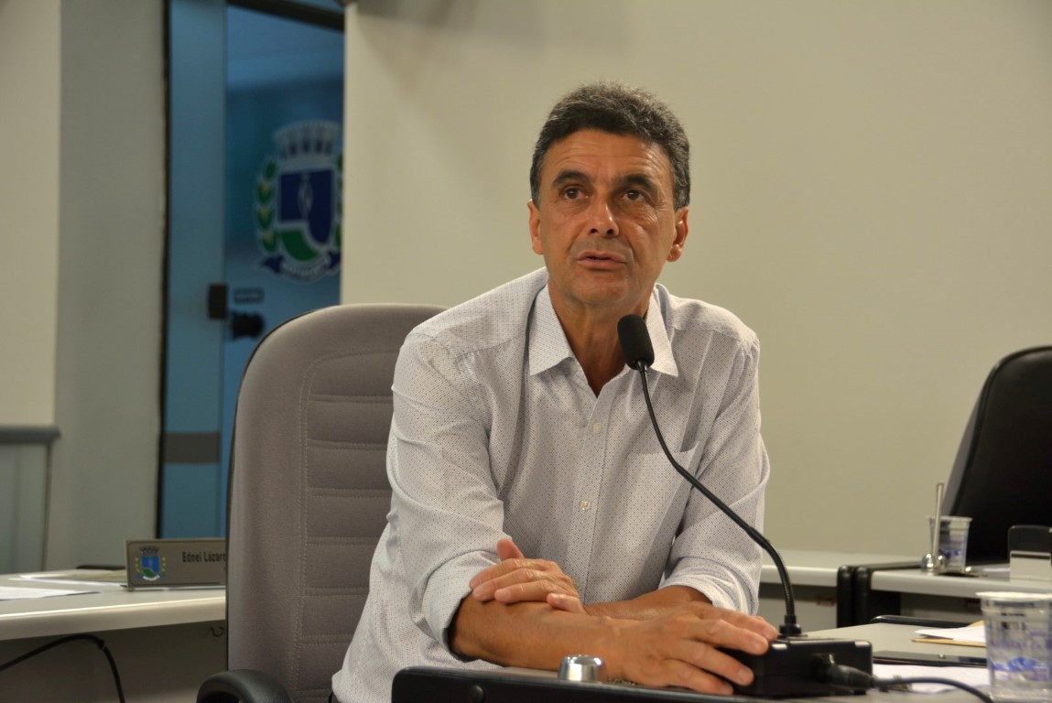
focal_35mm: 78
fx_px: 2281
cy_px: 352
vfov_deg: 17.5
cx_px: 526
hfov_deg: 26.0
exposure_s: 1/80
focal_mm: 52
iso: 400
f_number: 4.8
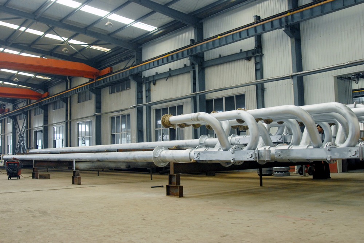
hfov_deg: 53.1
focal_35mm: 36
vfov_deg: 37.0
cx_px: 182
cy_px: 122
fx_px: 364
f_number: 4
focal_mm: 24
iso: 400
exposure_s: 1/80
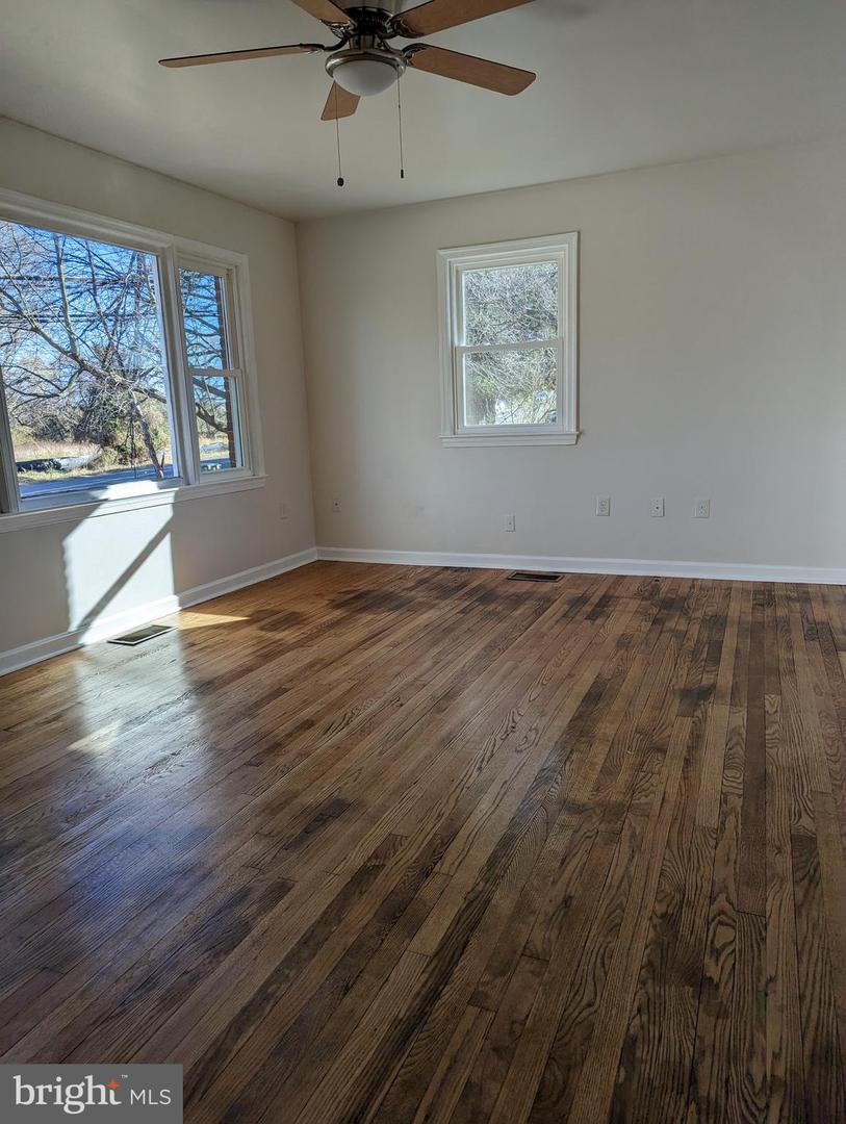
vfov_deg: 71.5
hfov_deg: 56.9
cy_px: 562
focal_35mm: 24
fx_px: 780
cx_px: 423
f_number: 1.85
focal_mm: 6.81
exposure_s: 1/563
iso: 45
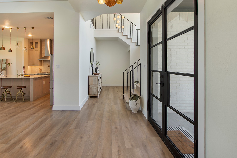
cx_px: 111
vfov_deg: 66.8
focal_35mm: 18
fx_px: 118
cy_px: 64
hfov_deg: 89.9
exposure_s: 1/13
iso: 100
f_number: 8
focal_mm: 10
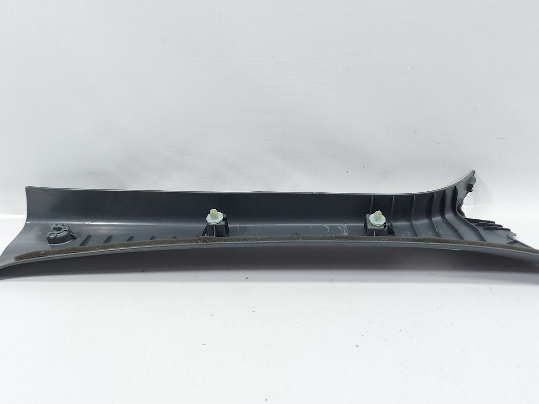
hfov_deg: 58.0
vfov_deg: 45.3
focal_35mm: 31
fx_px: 483
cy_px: 168
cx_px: 317
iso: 64
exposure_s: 1/50
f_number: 1.8
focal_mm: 5.23
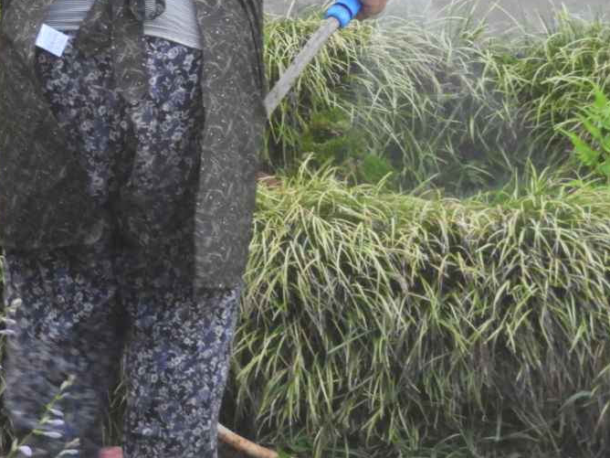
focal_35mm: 582
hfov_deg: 3.4
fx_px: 10256
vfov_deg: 2.6
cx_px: 226
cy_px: -14
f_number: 5.5
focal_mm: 48.4
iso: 400
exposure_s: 1/30
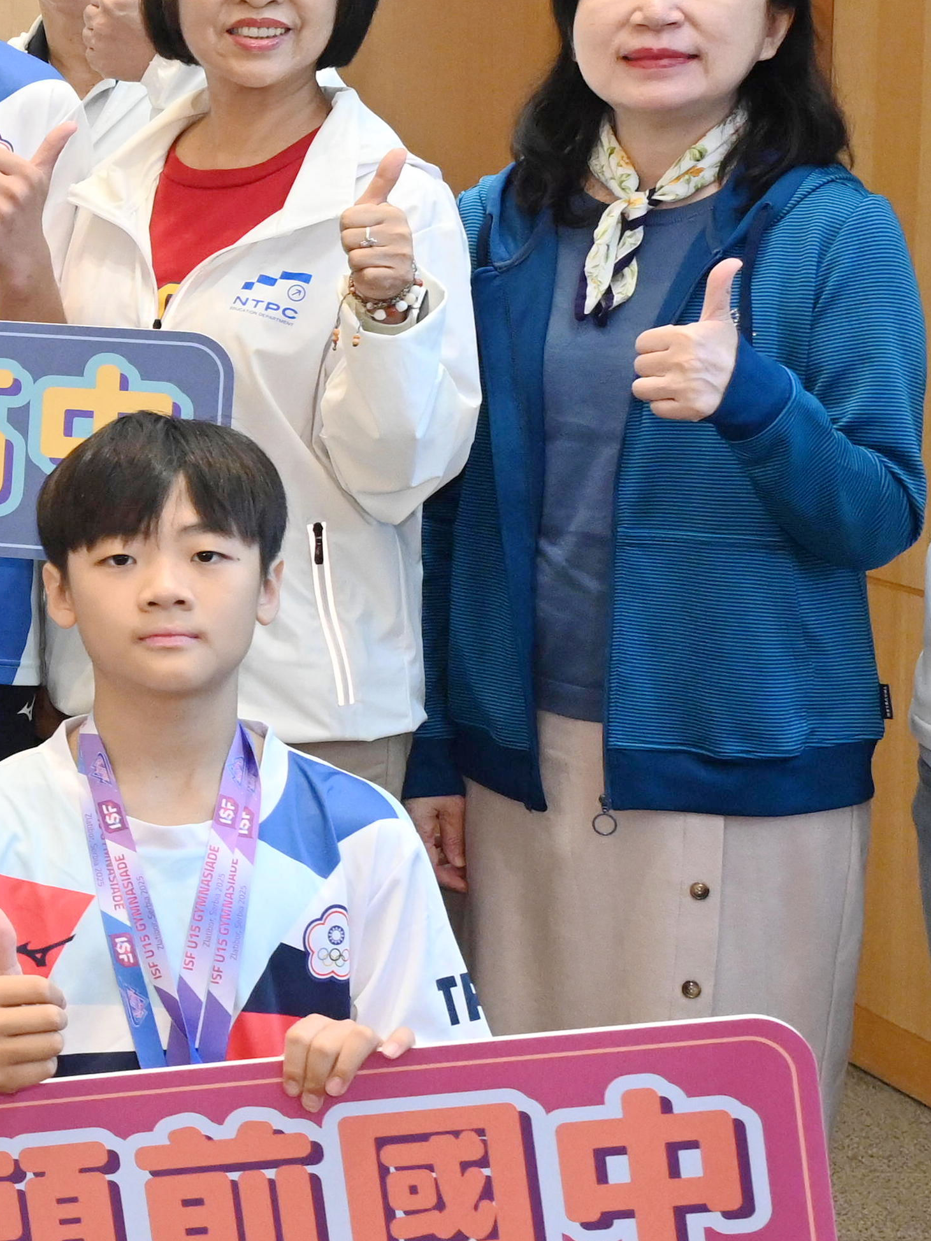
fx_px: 3443
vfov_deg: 20.3
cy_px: 367
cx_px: -932
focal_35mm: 96
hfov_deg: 13.3
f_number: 4
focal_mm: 24
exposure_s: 1/125
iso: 1600
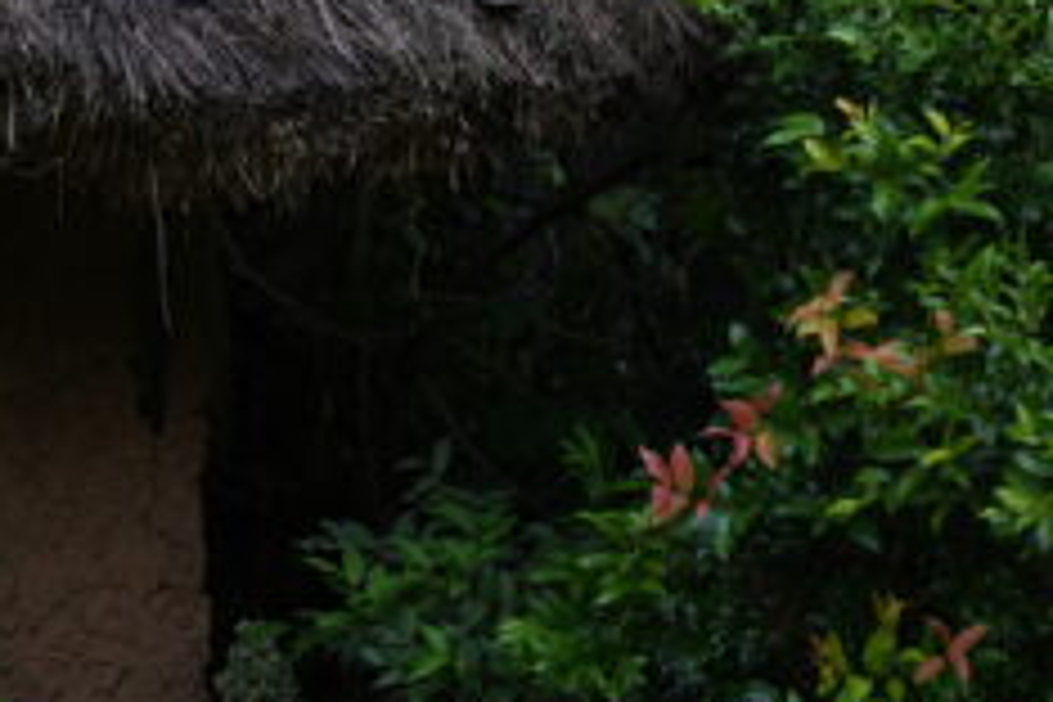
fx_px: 4475
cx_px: 2210
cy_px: -106
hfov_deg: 11.8
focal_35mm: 153
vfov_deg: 8.9
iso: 400
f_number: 4
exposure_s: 1/100
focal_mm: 35
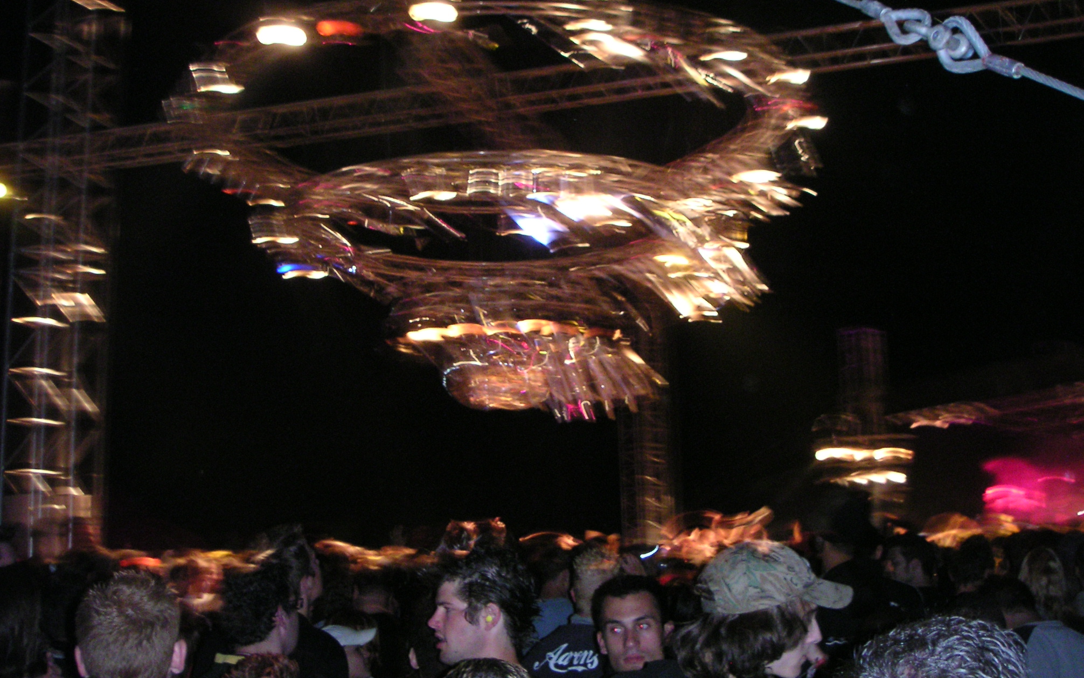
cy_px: 295
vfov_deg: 31.2
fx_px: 1211
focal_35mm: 41
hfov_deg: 48.2
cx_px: 543
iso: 200
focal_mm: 6
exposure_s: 1/3
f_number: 2.8
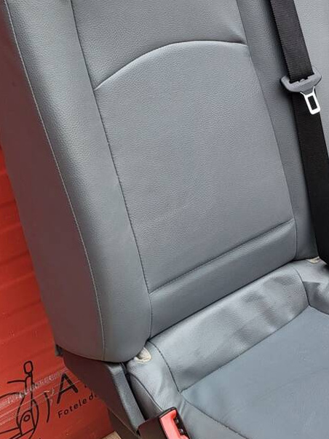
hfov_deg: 20.6
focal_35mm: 69
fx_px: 875
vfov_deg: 28.1
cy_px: 186
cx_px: 329
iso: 40
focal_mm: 5.4
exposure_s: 1/130
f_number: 1.8
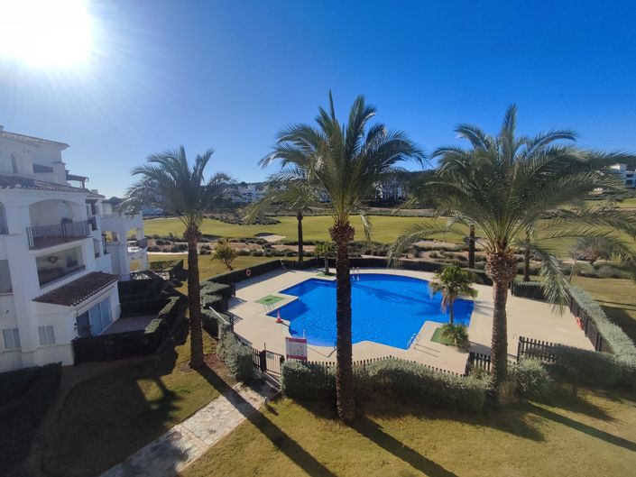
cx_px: 318
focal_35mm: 16
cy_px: 238
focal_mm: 1.65
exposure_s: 1/4728
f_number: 2.2
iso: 50
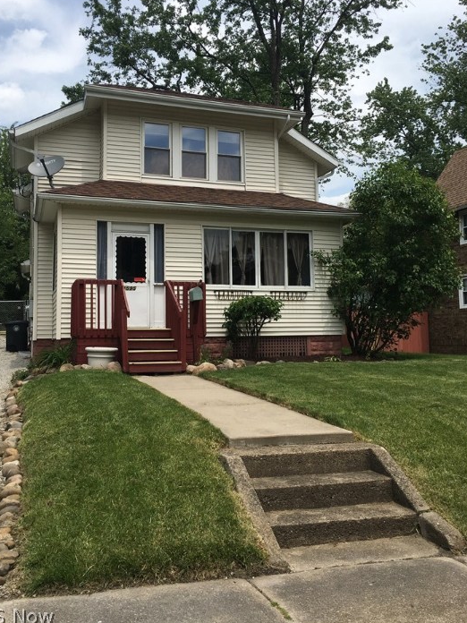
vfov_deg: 56.8
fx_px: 576
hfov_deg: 44.1
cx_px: 218
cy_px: 287
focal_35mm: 32
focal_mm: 4.15
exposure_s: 1/1709
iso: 25
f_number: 2.2
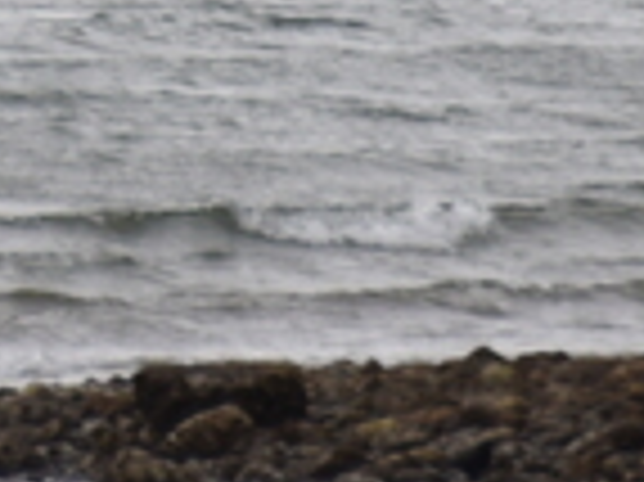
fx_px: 48126
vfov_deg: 0.6
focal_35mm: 2589
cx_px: -333
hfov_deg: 0.8
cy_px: -261
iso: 280
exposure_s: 1/640
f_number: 5.6
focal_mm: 300
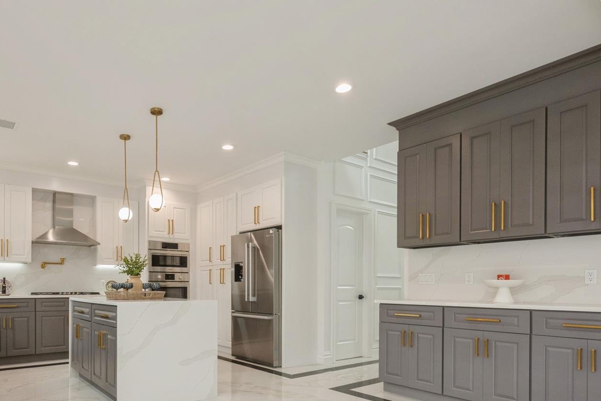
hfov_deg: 74.5
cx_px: 218
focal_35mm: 23
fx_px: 384
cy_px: 283
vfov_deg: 53.4
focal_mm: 14
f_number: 11
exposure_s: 1/30
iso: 400
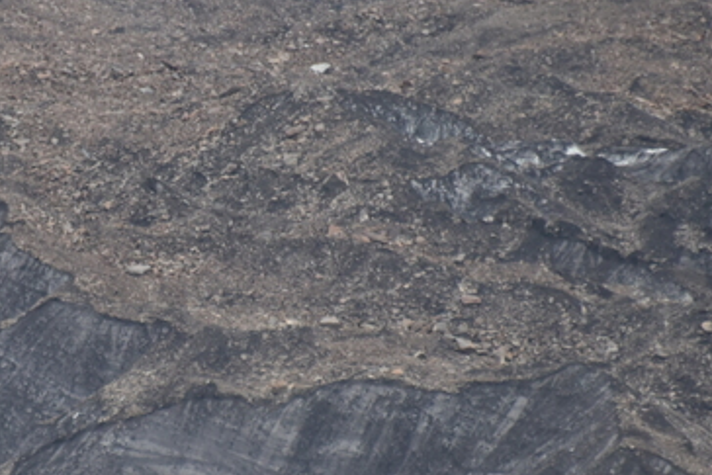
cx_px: 133
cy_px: 264
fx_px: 20893
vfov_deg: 1.3
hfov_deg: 2.0
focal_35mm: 1056
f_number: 5.6
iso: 900
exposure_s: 1/640
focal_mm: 300
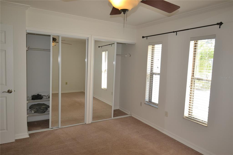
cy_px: 78
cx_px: 116
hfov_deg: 73.8
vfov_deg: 53.1
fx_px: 155
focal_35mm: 24
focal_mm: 16
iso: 400
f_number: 4
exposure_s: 1/125
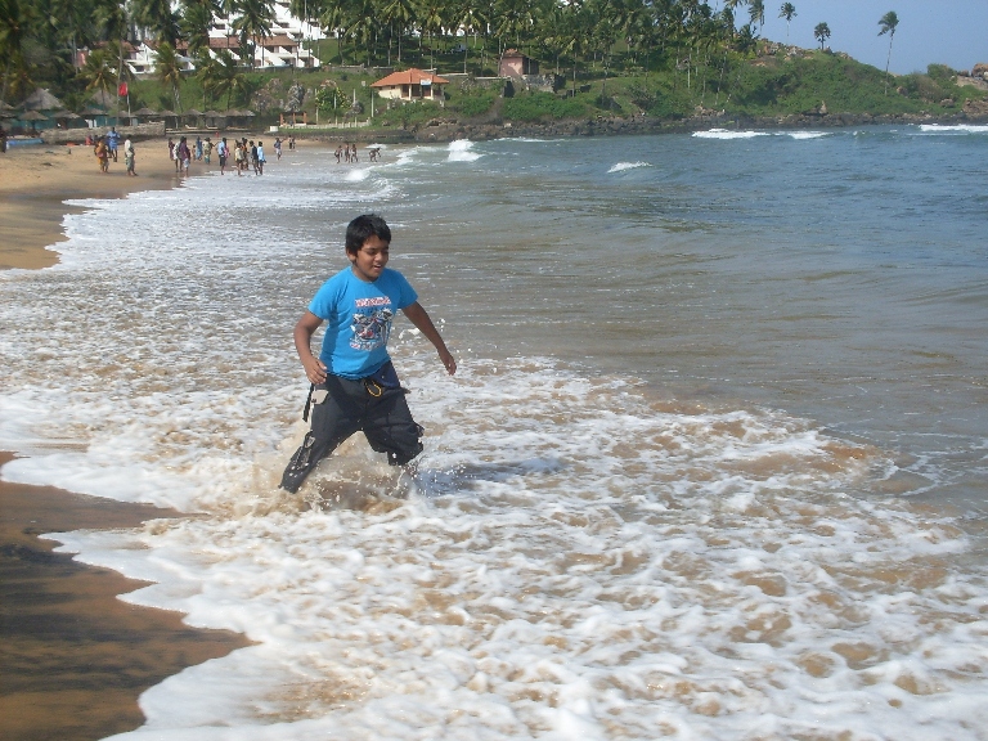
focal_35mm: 38
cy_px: 370
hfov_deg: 49.0
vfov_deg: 37.7
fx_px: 1085
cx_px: 494
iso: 80
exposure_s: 1/250
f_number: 8.4
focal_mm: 6.3
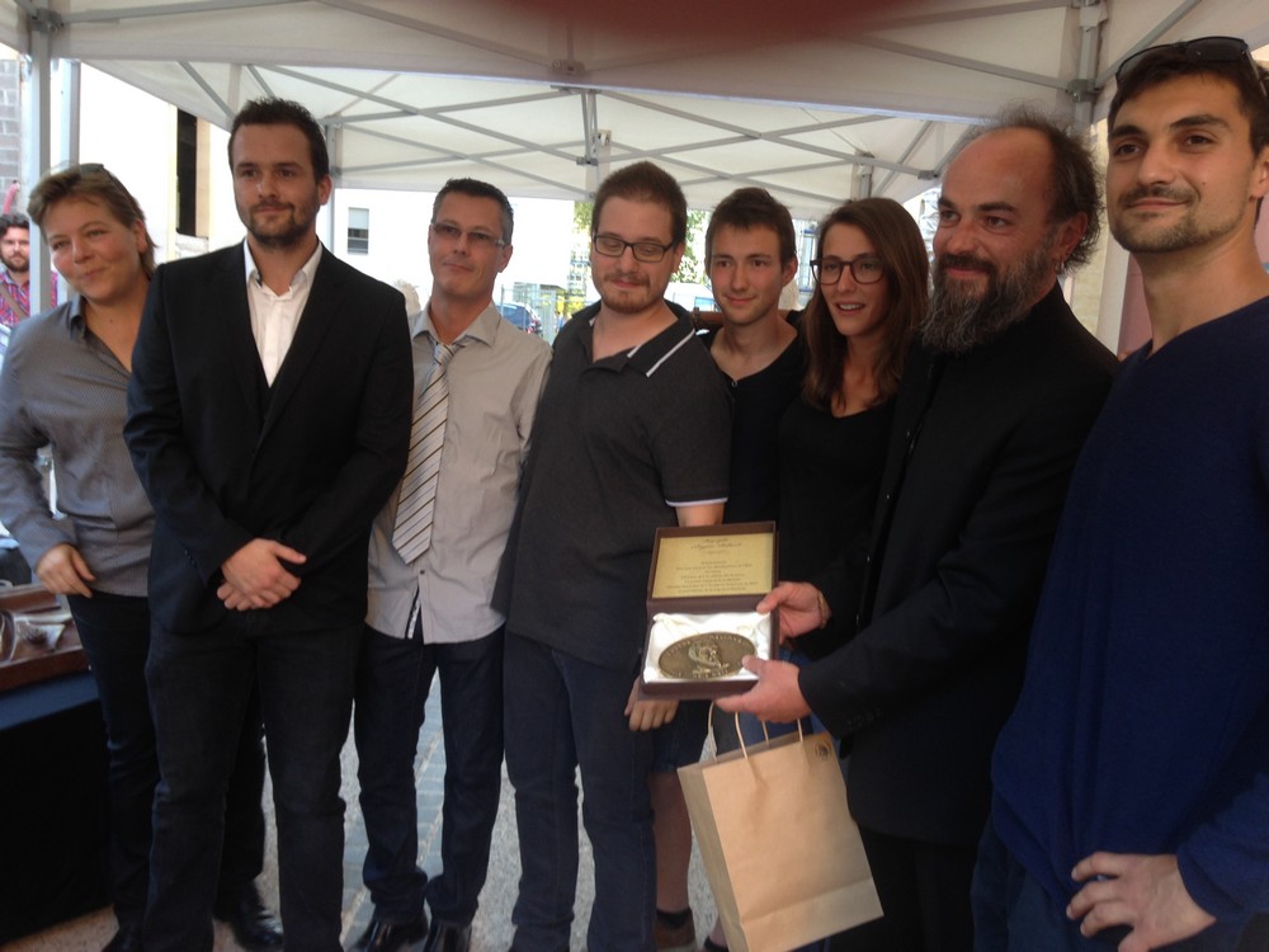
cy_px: 476
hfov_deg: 55.4
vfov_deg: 42.9
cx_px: 634
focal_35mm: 33
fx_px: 1210
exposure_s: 1/30
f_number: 2.4
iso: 50
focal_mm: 4.12
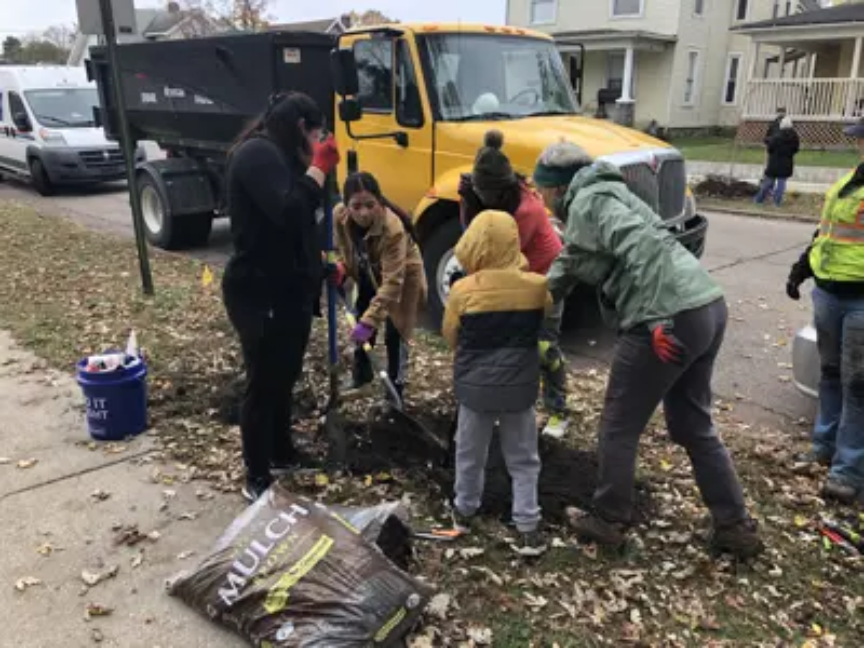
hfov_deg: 63.4
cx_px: 432
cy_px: 324
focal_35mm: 28
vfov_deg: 49.7
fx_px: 699
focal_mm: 3.99
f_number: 1.8
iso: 32
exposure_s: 1/120
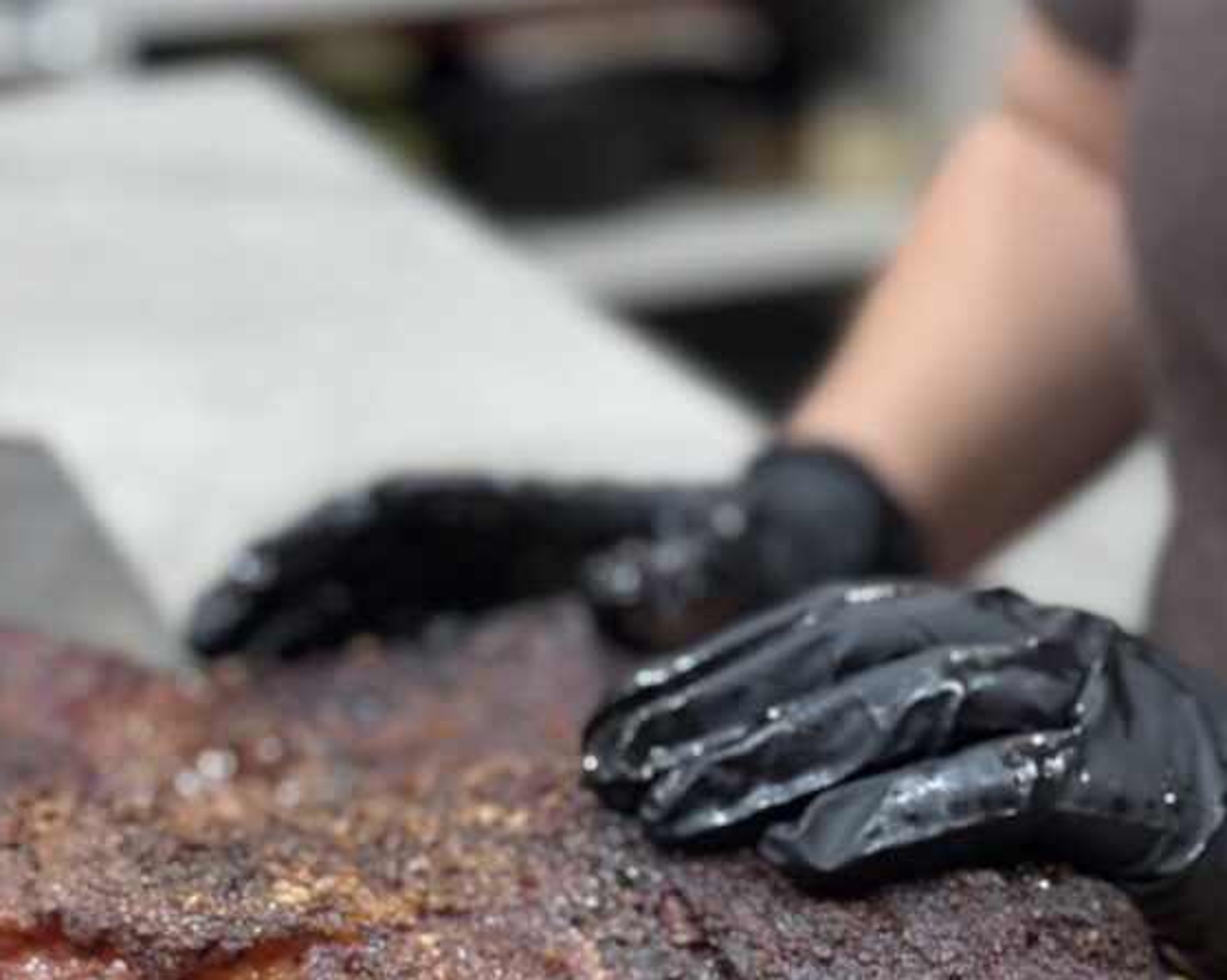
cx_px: 792
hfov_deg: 22.2
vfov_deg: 17.3
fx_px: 3122
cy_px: 1055
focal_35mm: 86
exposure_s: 1/30
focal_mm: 6.76
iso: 400
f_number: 1.78
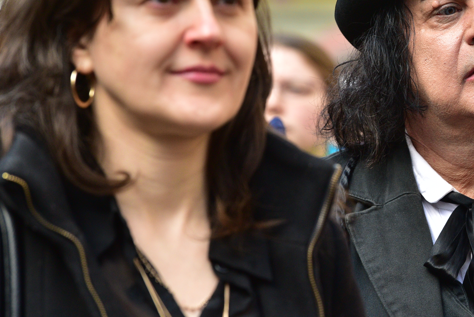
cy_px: 77
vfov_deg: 3.9
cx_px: 476
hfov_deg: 5.8
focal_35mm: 353
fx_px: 4649
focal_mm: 170
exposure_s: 1/640
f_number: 5.6
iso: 800
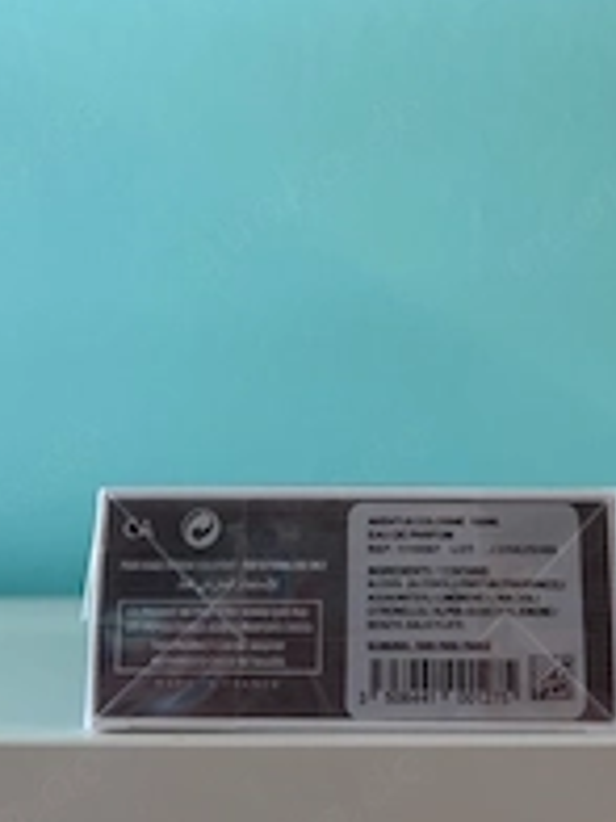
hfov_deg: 29.5
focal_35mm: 49
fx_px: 1163
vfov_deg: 38.2
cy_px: 231
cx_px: 394
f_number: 1.78
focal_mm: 6.76
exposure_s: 1/121
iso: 200
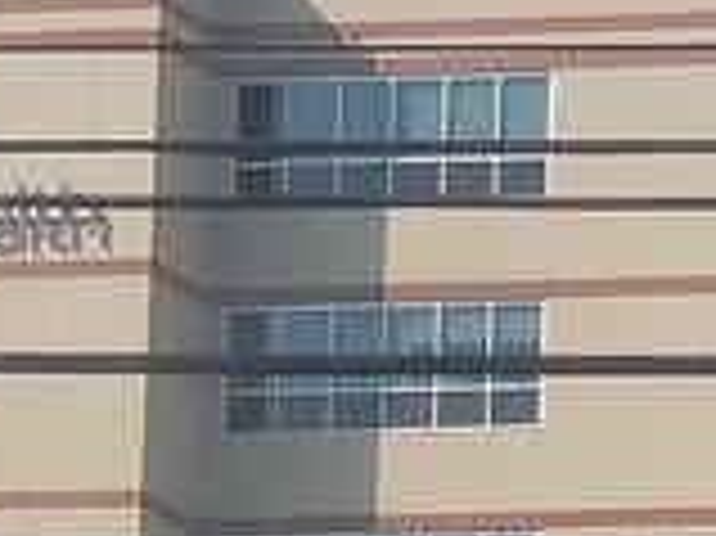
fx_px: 13042
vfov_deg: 2.4
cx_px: 941
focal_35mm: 631
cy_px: 734
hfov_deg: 3.1
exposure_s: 1/1000
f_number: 5
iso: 125
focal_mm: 17.7
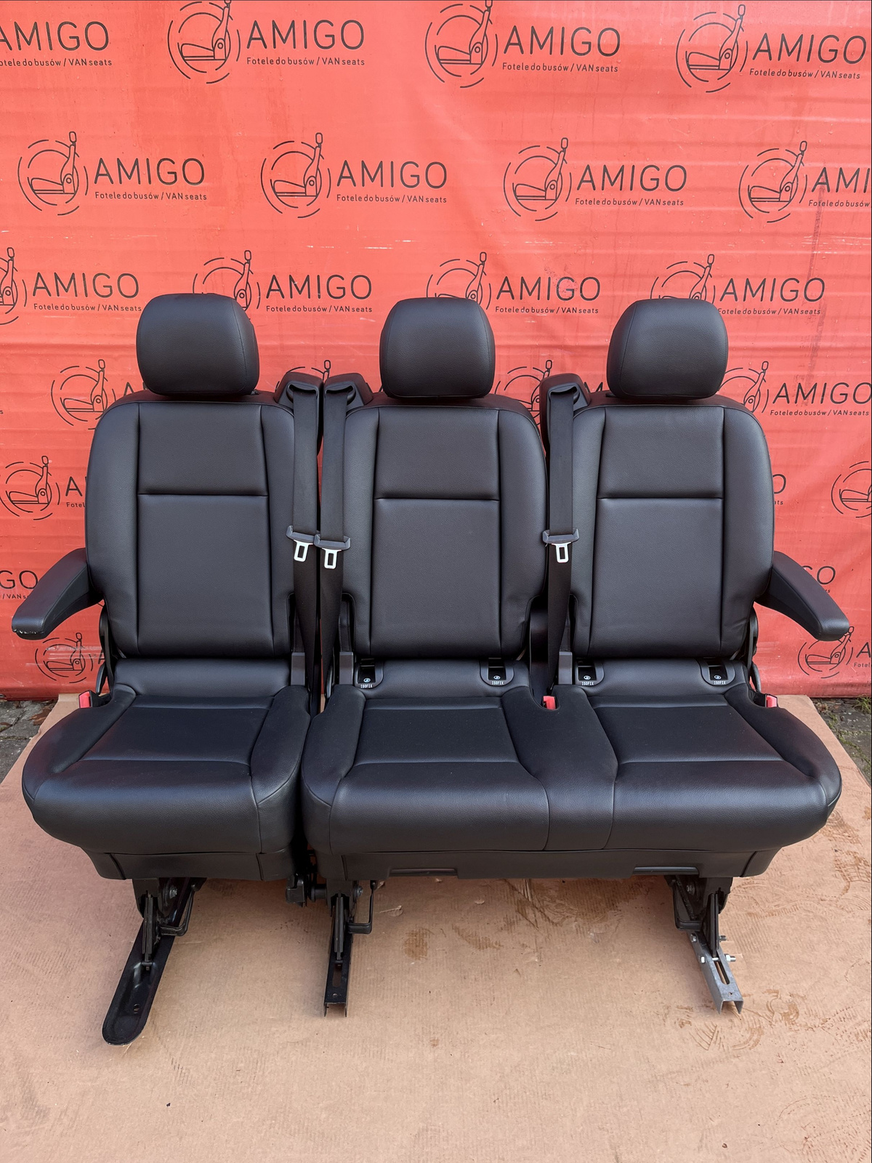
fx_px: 873
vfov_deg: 67.3
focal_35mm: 26
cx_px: 436
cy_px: 582
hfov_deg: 53.1
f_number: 1.6
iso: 40
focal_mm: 5.1
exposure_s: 1/254
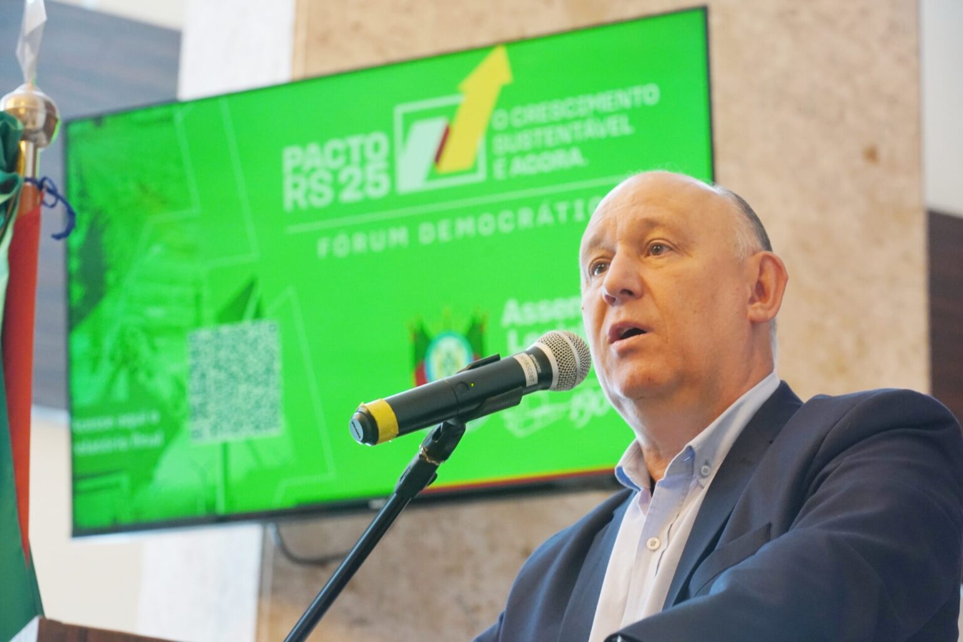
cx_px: 482
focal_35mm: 118
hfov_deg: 17.3
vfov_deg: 11.6
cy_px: 321
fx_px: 3156
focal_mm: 118
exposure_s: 1/100
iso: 4000
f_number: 7.1
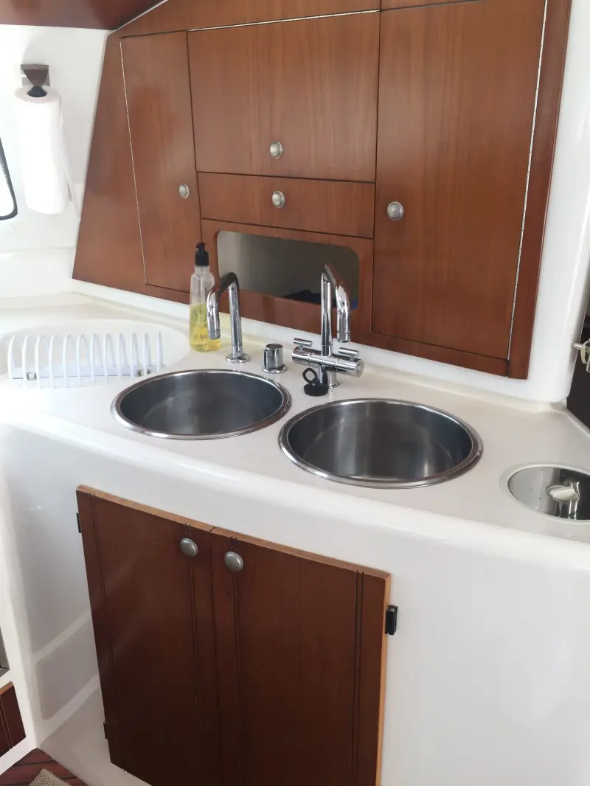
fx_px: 659
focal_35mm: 29
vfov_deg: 61.6
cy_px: 393
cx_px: 295
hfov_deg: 48.2
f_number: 2.2
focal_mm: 4.15
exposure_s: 1/60
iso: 40
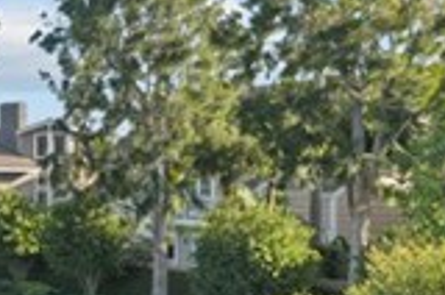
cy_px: 185
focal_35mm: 77
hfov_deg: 18.5
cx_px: -417
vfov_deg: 17.6
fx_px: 950
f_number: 8
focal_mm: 12
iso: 400
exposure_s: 1/125
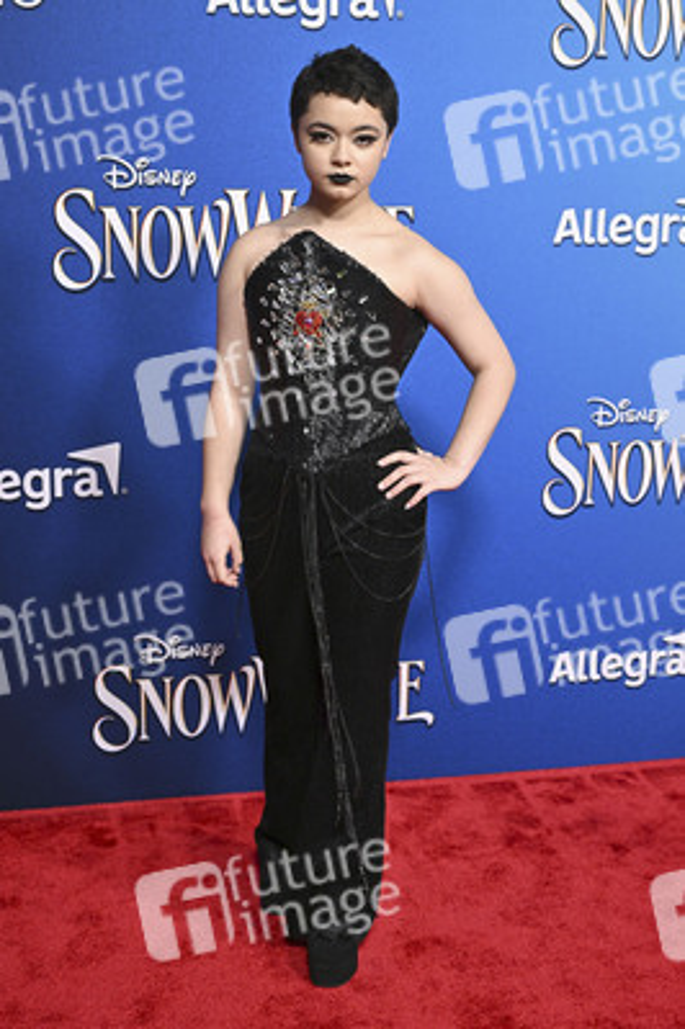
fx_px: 1372
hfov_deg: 28.0
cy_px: 514
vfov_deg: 41.1
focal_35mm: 48
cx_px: 342
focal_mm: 48
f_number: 4.5
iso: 3200
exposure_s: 1/250
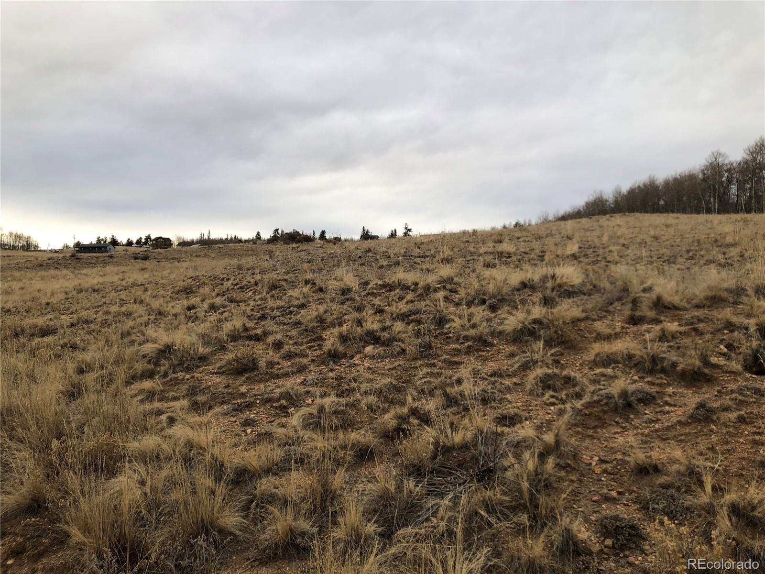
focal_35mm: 28
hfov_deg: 63.4
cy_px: 287
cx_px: 382
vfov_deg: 49.7
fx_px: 619
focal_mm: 3.99
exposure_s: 1/120
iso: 20
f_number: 1.8
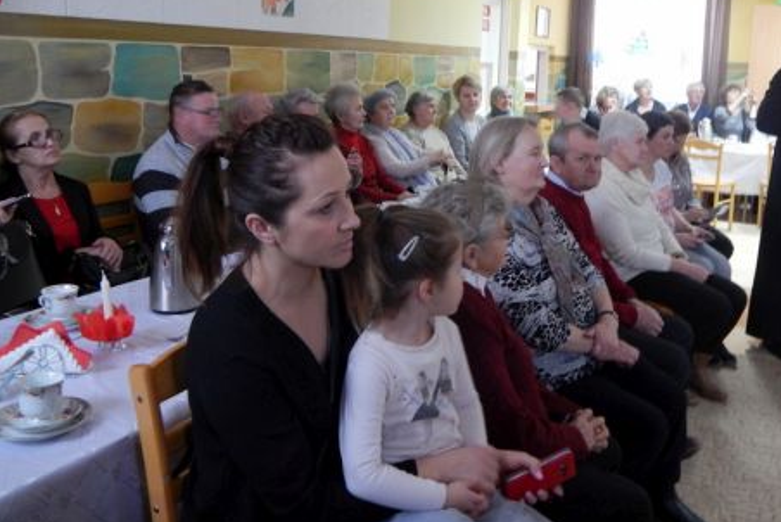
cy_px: 185
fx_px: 825
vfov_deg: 34.9
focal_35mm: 38
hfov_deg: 50.4
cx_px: 459
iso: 400
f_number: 3.2
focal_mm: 5.6
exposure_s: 1/10
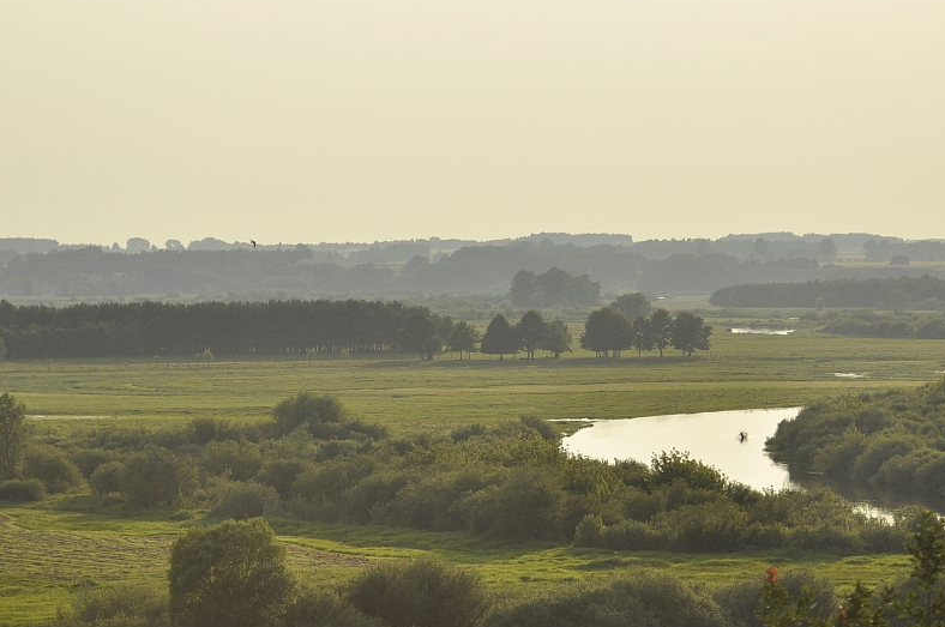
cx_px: 508
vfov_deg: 7.0
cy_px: 333
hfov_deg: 10.6
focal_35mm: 195
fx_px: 5111
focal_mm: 100
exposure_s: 1/1600
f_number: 5
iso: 200
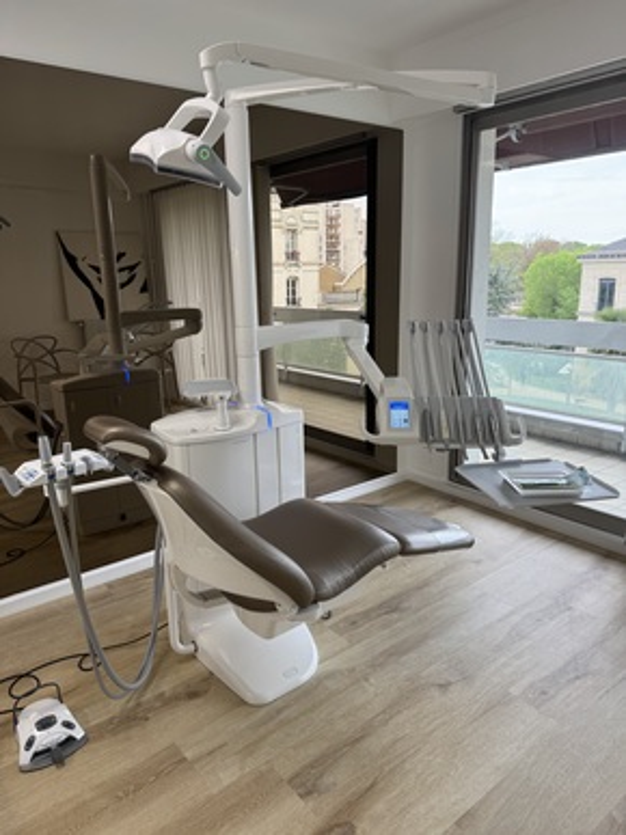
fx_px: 579
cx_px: 313
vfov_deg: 71.6
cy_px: 418
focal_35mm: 24
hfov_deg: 56.8
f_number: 1.78
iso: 64
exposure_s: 1/121
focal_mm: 6.76
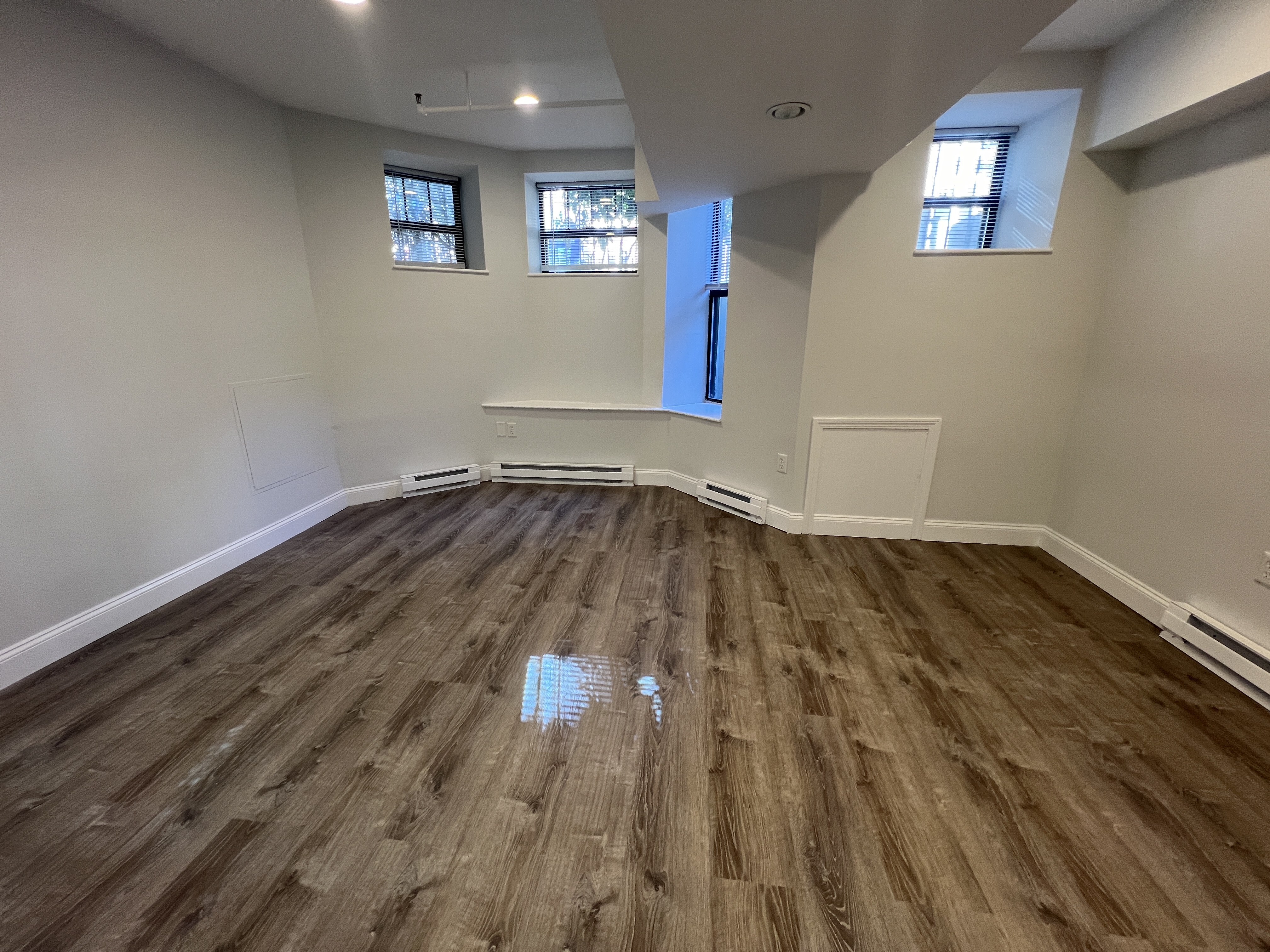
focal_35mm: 13
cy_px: 476
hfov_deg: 106.2
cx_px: 635
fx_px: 477
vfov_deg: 89.9
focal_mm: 1.57
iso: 160
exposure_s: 1/60
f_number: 1.8
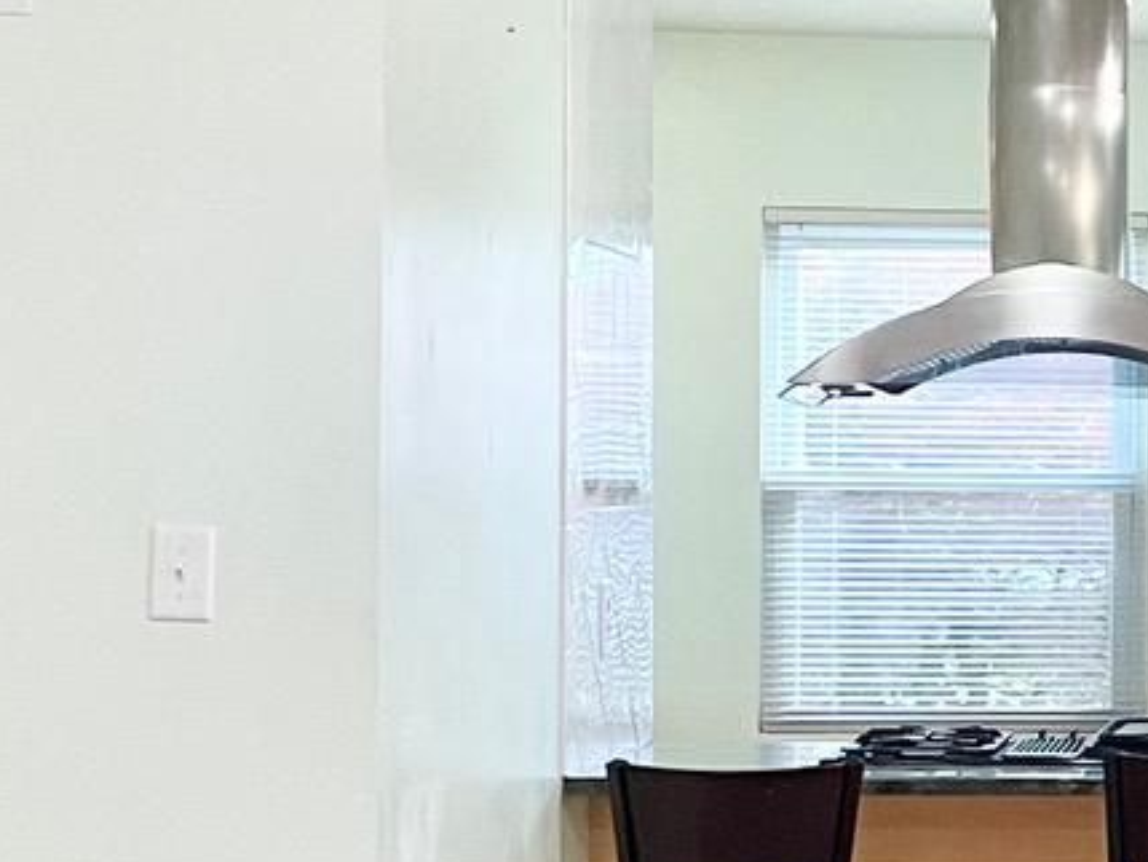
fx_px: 4113
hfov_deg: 14.7
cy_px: 468
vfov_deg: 12.0
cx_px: 1766
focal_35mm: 124
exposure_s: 1/60
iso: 100
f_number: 1.6
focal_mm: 4.2
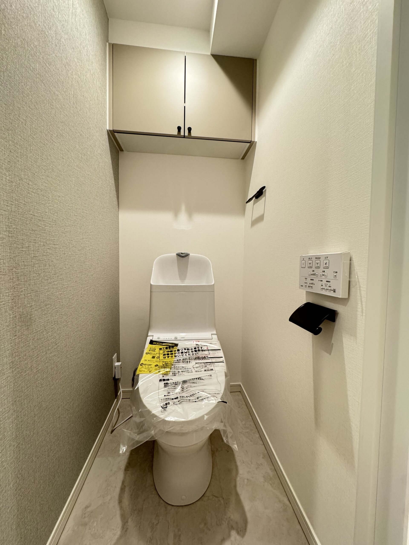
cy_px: 272
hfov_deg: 85.7
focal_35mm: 14
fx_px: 221
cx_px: 204
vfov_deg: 102.1
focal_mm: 2.22
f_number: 2.2
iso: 320
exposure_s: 1/50
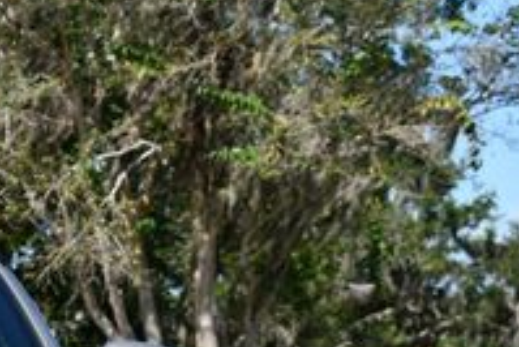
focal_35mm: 244
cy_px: 519
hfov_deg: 8.3
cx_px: -243
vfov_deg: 5.6
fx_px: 3520
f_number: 9
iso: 100
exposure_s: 1/320
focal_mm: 38
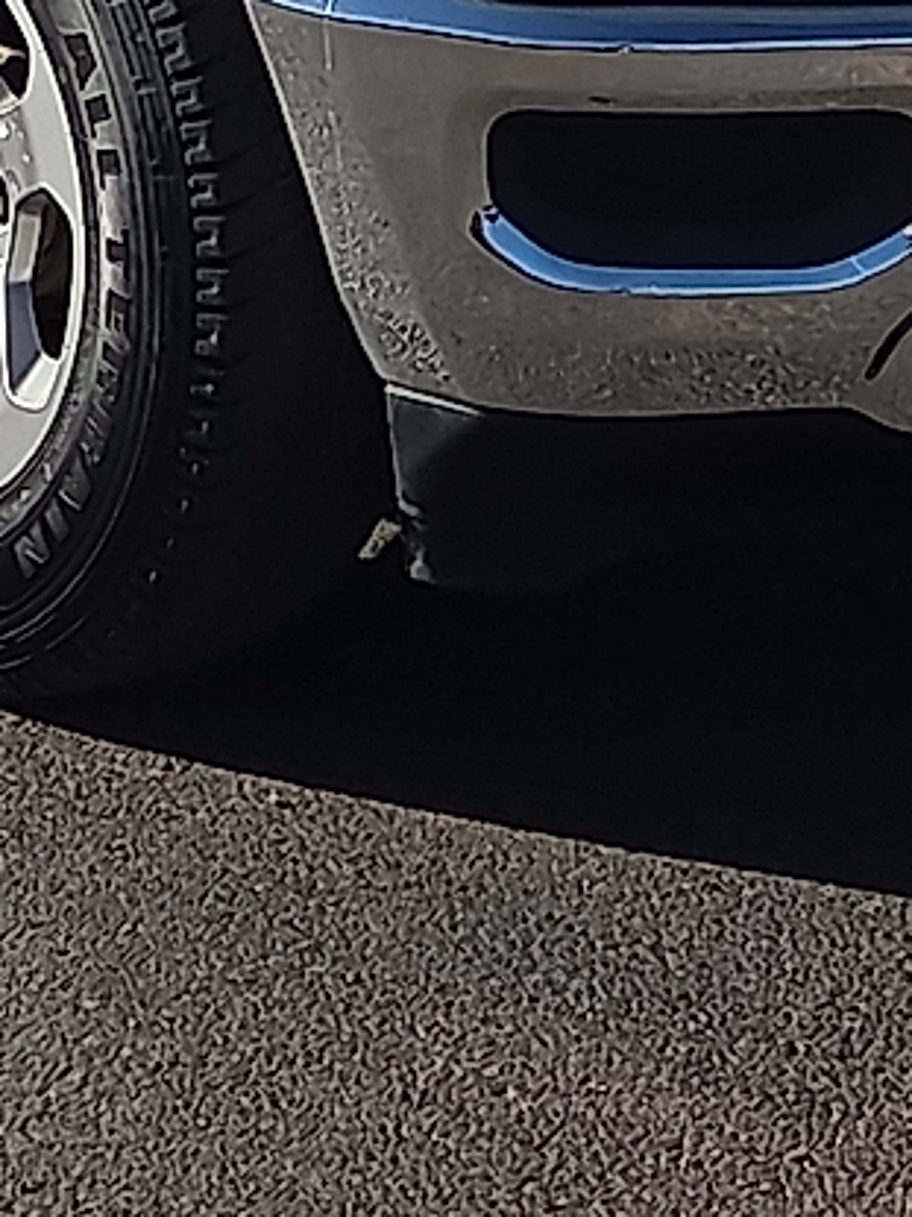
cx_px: 85
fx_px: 5694
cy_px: -507
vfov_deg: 11.8
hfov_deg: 9.1
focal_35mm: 162
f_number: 1.8
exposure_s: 1/2500
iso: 25
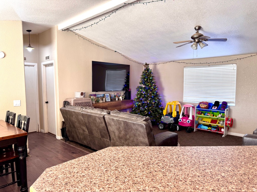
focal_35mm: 24
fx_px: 178
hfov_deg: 71.6
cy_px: 96
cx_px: 128
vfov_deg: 56.8
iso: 125
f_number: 1.78
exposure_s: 1/60
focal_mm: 6.76
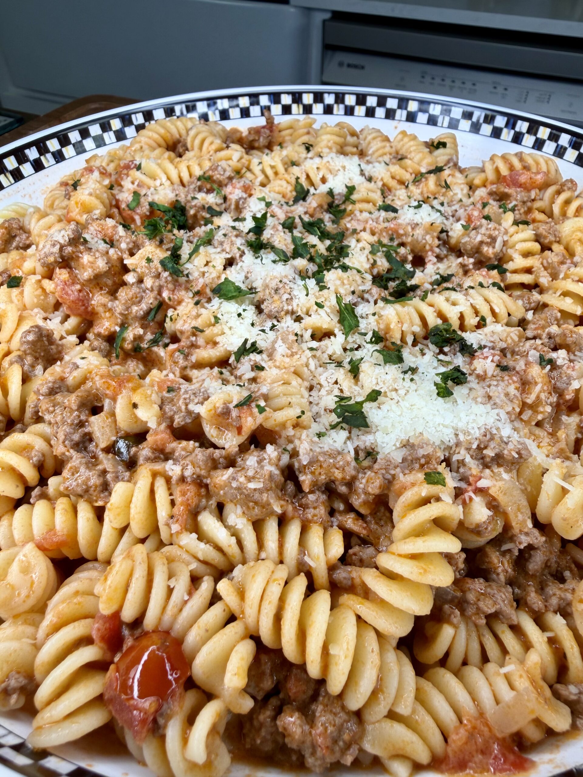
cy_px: 388
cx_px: 292
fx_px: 539
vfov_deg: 71.6
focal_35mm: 24
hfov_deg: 56.8
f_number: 2.2
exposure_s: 1/120
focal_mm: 2.22
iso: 20
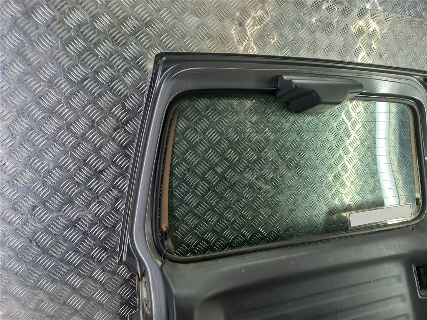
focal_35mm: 25
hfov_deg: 69.4
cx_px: 214
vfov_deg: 54.9
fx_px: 308
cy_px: 160
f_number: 1.8
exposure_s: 1/50
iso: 50
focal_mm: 4.6
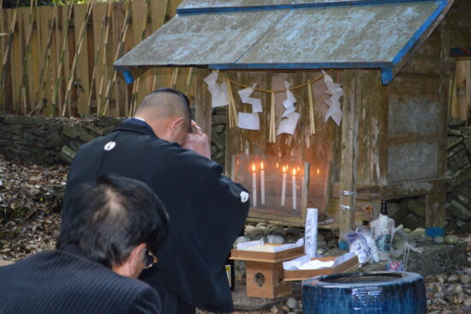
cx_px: 236
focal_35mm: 82
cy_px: 157
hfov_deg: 24.6
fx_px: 1079
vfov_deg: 16.5
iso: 1000
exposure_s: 1/60
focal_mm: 55
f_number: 5.6
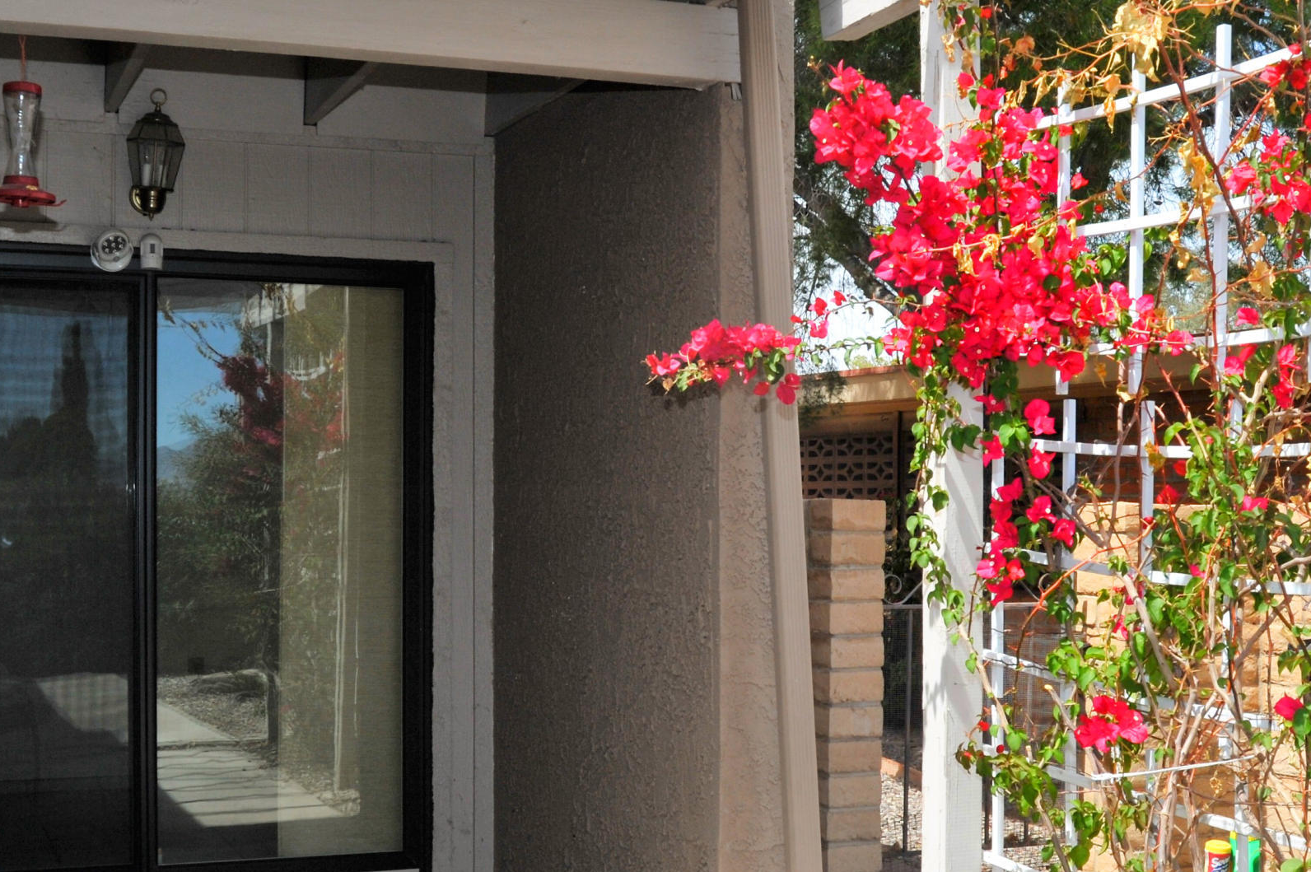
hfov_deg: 40.4
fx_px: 1783
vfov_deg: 27.4
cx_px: 627
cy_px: 512
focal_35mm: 49
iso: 320
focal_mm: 26
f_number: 14
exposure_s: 1/320
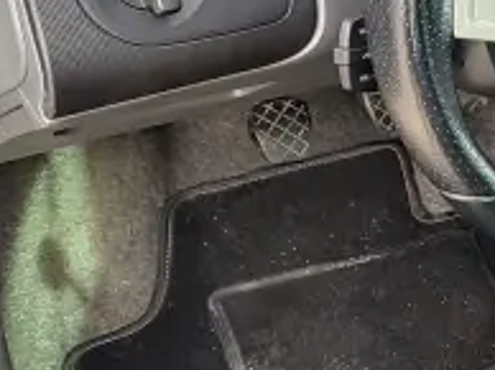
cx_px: 768
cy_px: 59
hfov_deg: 21.2
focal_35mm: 76
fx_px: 1085
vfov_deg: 19.1
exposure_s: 1/193
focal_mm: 5.56
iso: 100
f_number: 1.8
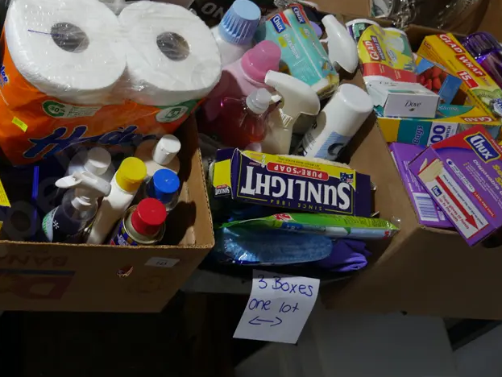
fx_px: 667
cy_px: 99
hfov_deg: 40.9
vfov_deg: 31.1
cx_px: 182
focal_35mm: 46
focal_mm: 14
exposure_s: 1/60
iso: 320
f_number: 3.5
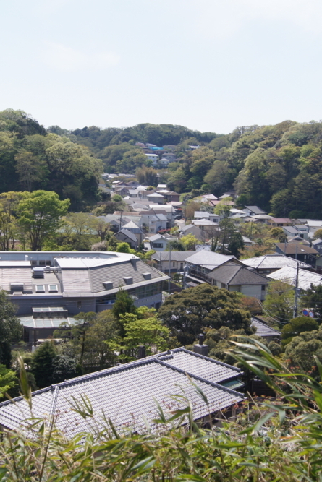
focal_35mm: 46
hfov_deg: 29.3
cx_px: 156
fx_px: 617
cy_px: 244
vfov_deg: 42.7
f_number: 8
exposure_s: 1/200
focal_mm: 20
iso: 100
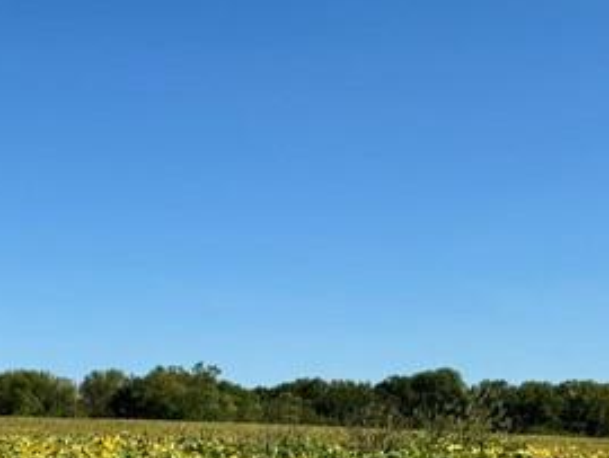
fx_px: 1602
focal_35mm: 91
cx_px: -413
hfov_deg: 18.1
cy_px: 668
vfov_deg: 15.2
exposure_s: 1/5348
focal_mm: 6.76
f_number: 1.78
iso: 80
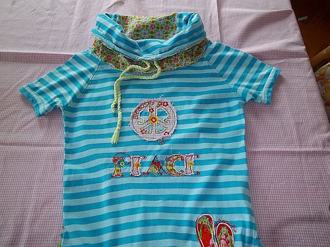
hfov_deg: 63.4
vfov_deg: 49.7
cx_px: 165
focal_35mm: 28
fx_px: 267
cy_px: 124
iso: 64
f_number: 3.5
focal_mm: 5.05
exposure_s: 1/30
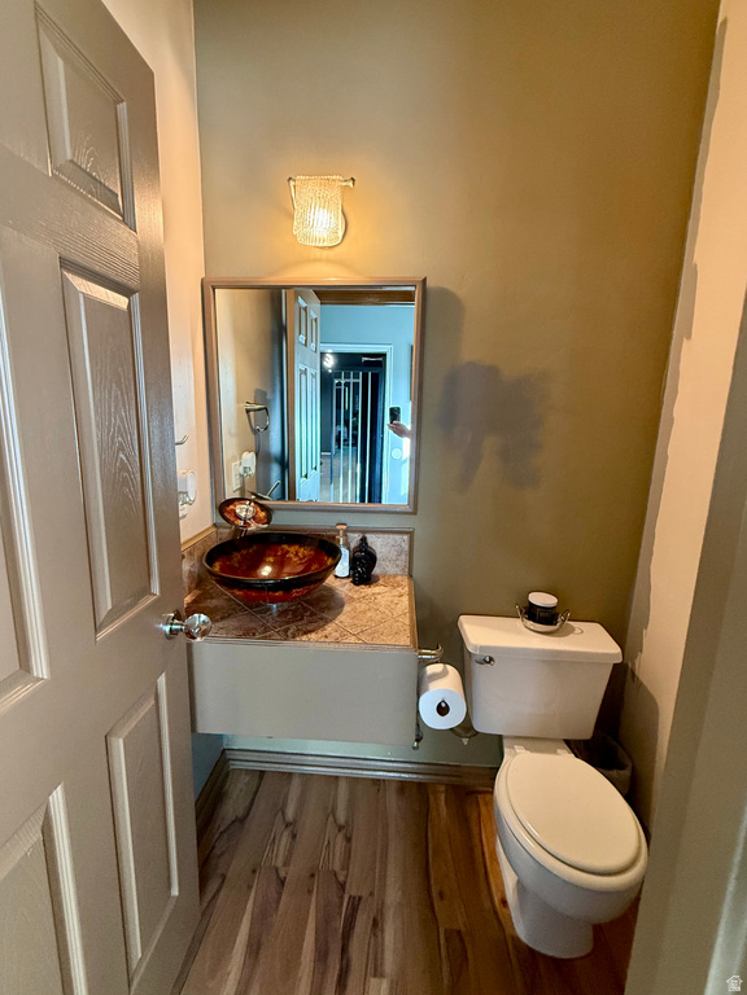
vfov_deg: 102.1
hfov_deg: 85.7
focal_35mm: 14
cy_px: 498
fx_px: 403
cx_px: 374
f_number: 2.2
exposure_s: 1/60
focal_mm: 2.22
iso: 500
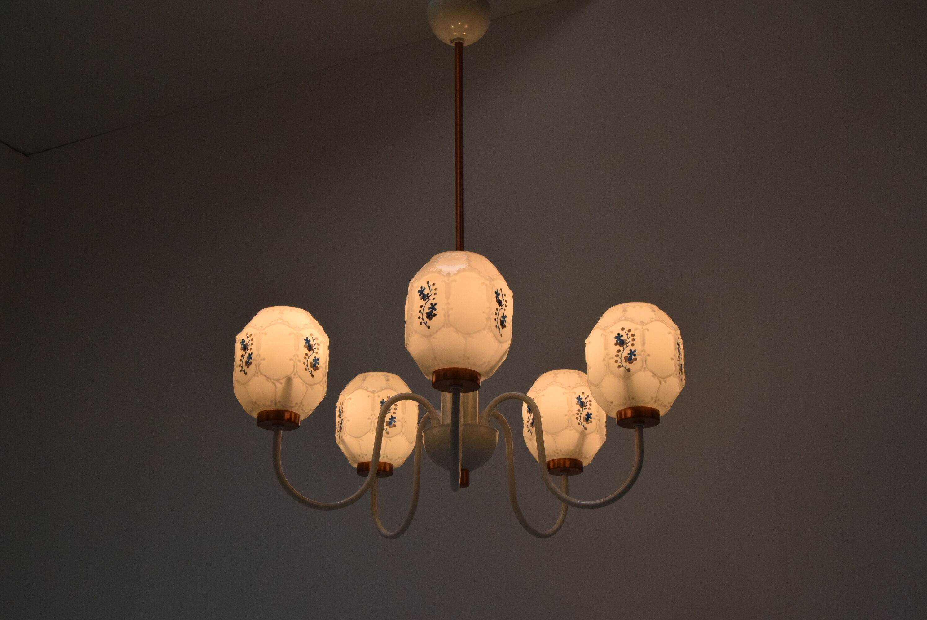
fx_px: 1082
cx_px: 464
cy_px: 310
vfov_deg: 31.9
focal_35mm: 42
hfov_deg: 46.4
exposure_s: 1/640
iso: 1600
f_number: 13
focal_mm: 28
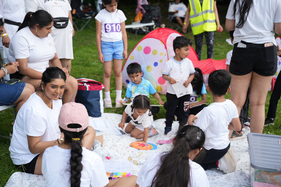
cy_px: 94
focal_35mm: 48
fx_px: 376
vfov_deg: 28.0
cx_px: 140
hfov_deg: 41.0
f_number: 2.8
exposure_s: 1/1600
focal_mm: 48.2
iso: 250
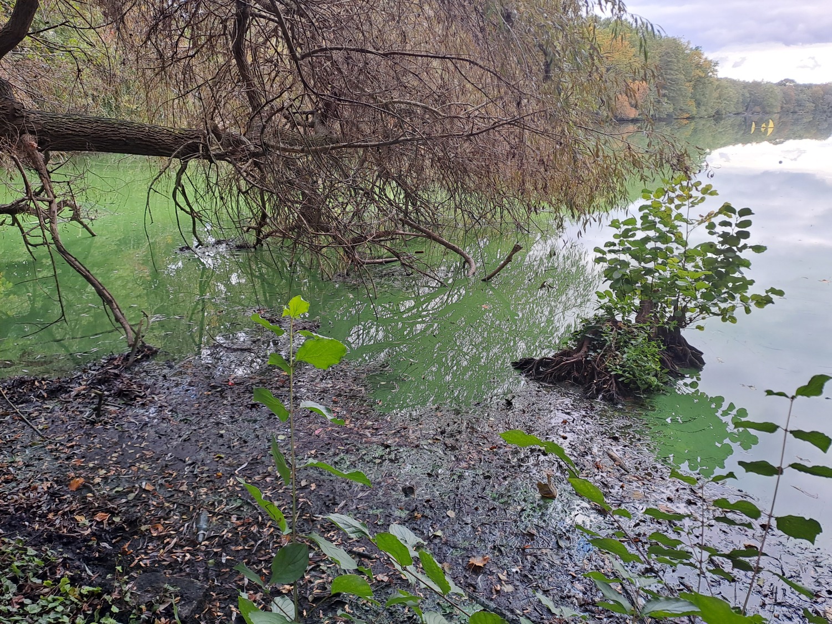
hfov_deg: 69.4
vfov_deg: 54.9
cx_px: 416
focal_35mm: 25
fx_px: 601
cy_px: 312
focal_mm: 4.65
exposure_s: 1/100
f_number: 1.8
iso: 40
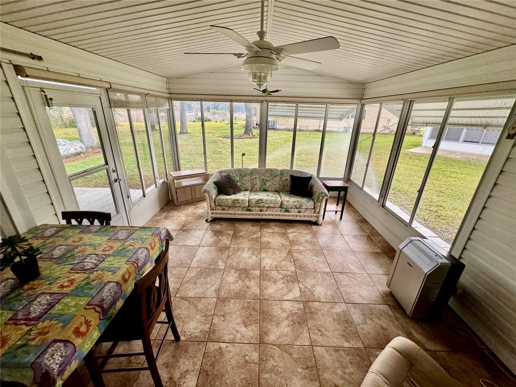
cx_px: 258
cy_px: 194
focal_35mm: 14
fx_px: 209
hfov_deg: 102.1
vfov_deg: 85.7
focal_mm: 2.22
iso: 320
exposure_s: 1/60
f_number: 2.2
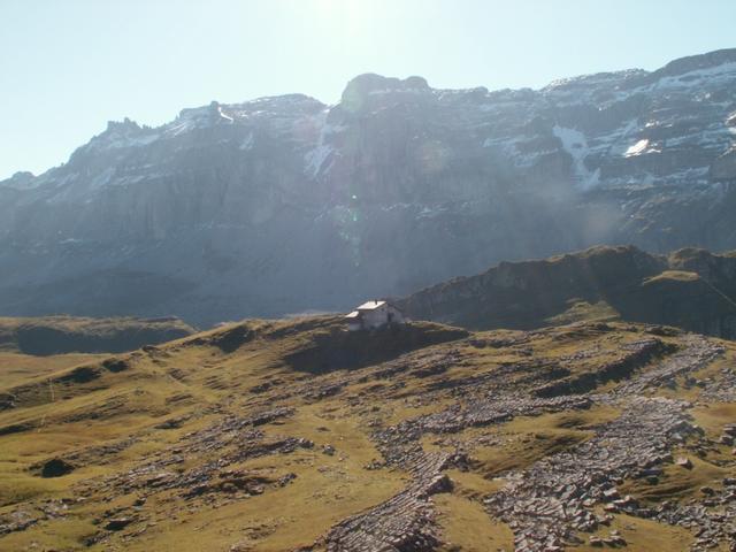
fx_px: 850
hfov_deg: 46.8
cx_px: 368
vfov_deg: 36.0
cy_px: 276
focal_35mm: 40
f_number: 6.3
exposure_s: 1/160
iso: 50
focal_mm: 6.67
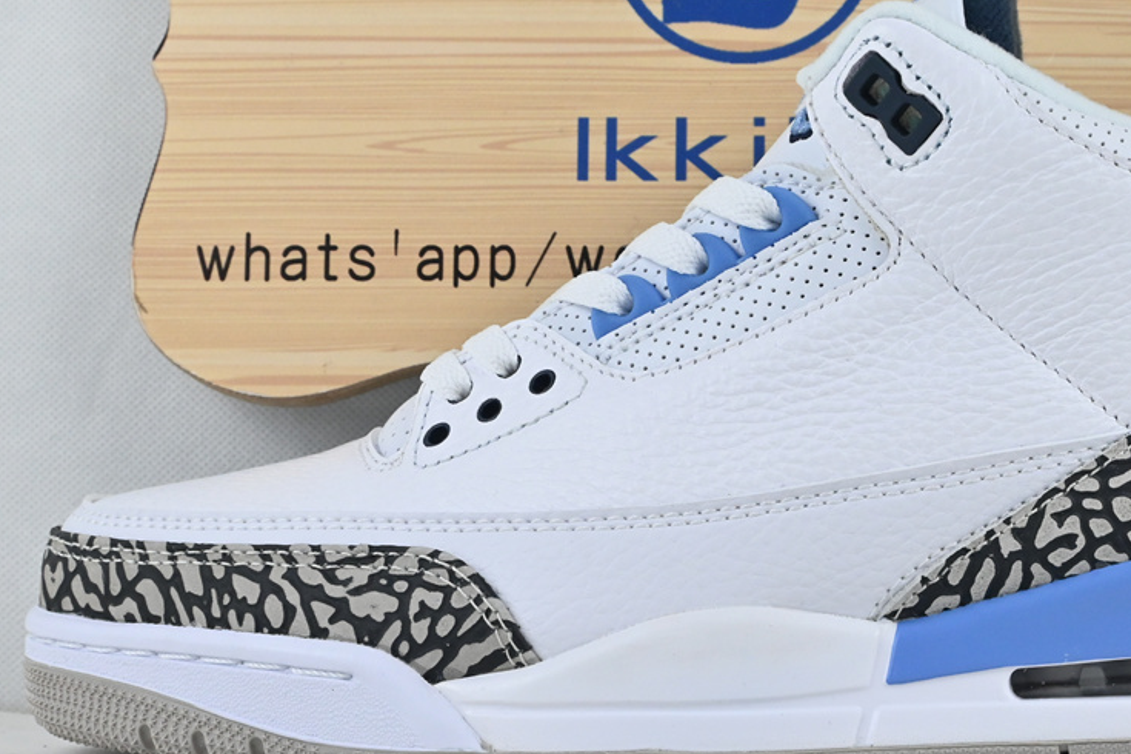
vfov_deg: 16.9
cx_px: 759
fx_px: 2539
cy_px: 440
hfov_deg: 25.0
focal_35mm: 81
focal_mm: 33
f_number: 10
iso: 1000
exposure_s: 1/160
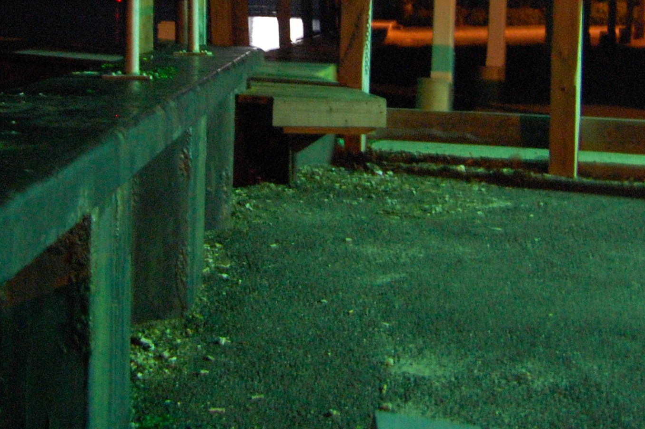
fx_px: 1074
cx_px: 221
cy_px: 46
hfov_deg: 33.2
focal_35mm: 60
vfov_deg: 22.1
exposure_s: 1/1.6
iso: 1600
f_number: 3.5
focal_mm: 18
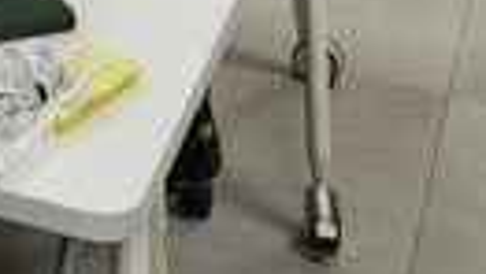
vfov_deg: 7.9
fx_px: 1651
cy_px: -611
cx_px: -326
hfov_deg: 15.0
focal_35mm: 128
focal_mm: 6.4
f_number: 1.8
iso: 64
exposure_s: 1/120
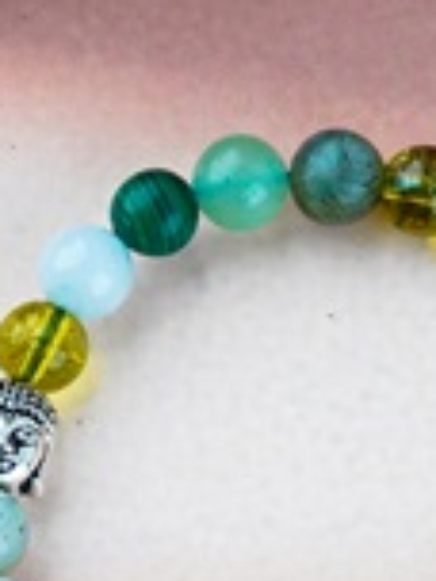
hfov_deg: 4.0
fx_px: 6230
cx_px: 432
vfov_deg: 5.3
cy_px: 449
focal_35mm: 371
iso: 100
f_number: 14
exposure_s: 1/160
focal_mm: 90
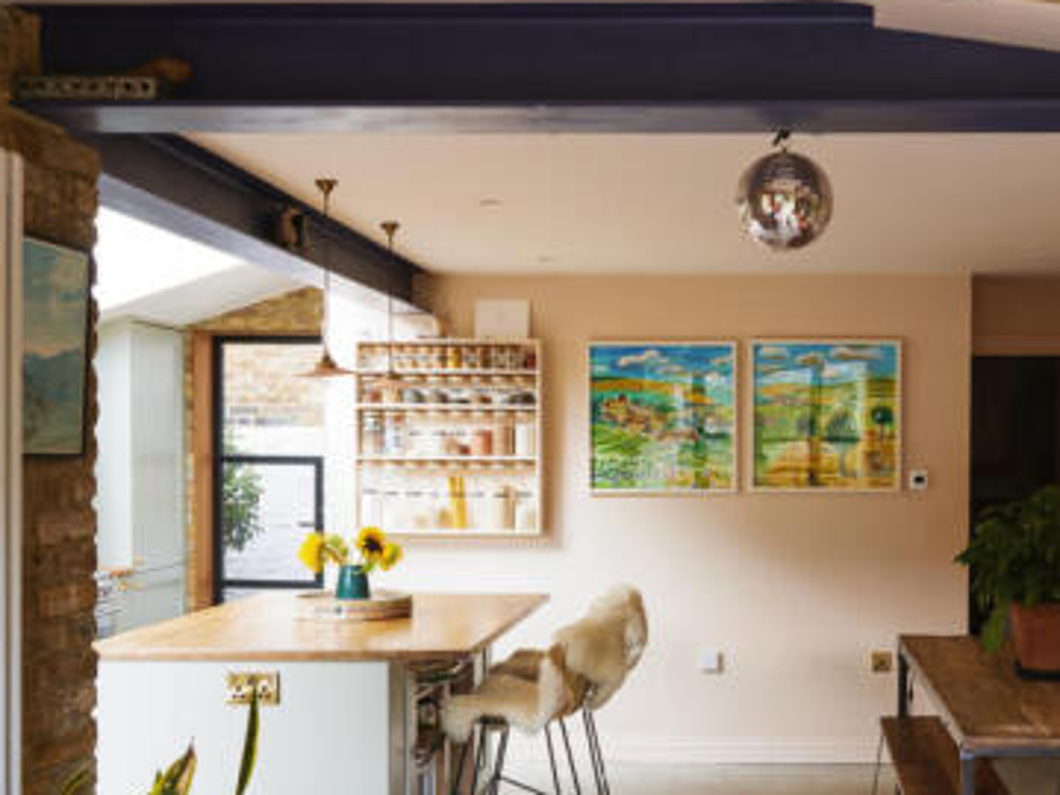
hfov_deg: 43.9
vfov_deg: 34.3
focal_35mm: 42
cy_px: 461
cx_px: 738
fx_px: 1286
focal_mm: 24
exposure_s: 1/2.5
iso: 100
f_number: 8
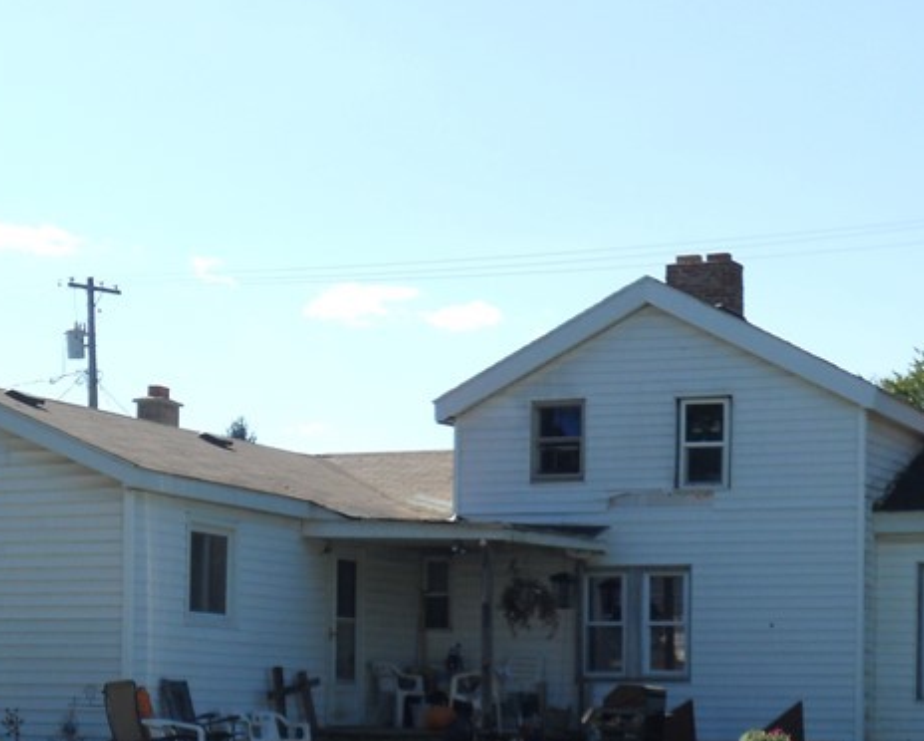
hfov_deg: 19.3
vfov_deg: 15.3
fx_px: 2710
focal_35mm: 99
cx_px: 578
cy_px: 723
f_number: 4.3
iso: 80
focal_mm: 8.2
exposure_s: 1/500
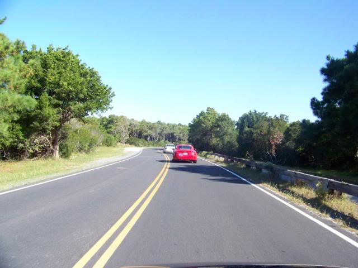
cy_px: 134
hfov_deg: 51.4
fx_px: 372
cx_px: 179
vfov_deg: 39.7
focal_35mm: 36
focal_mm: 5.85
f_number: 4
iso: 200
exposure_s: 1/640
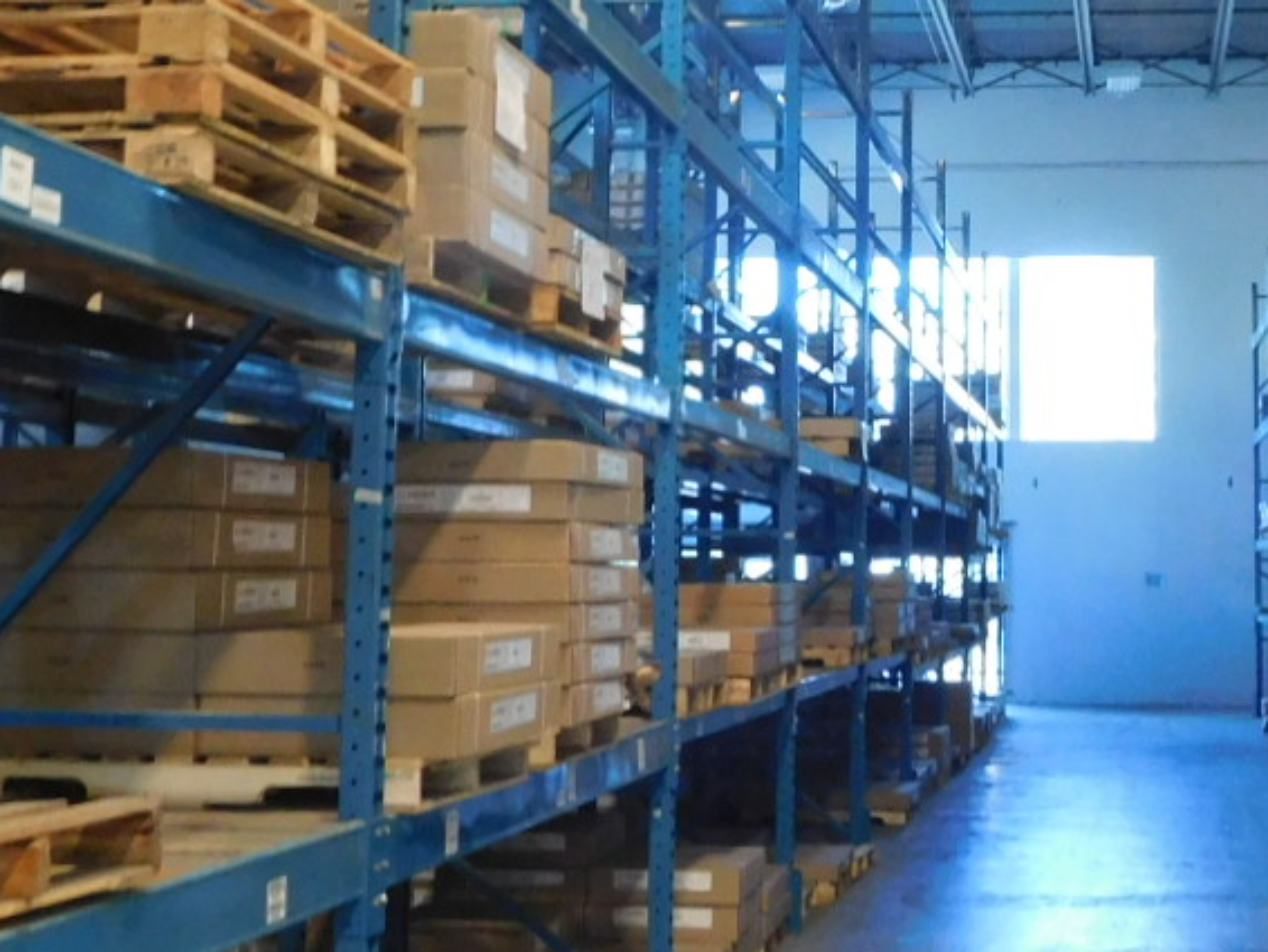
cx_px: 948
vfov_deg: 22.4
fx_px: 2382
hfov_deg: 29.4
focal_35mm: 65
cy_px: 231
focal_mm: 4
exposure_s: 1/10
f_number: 3
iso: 400
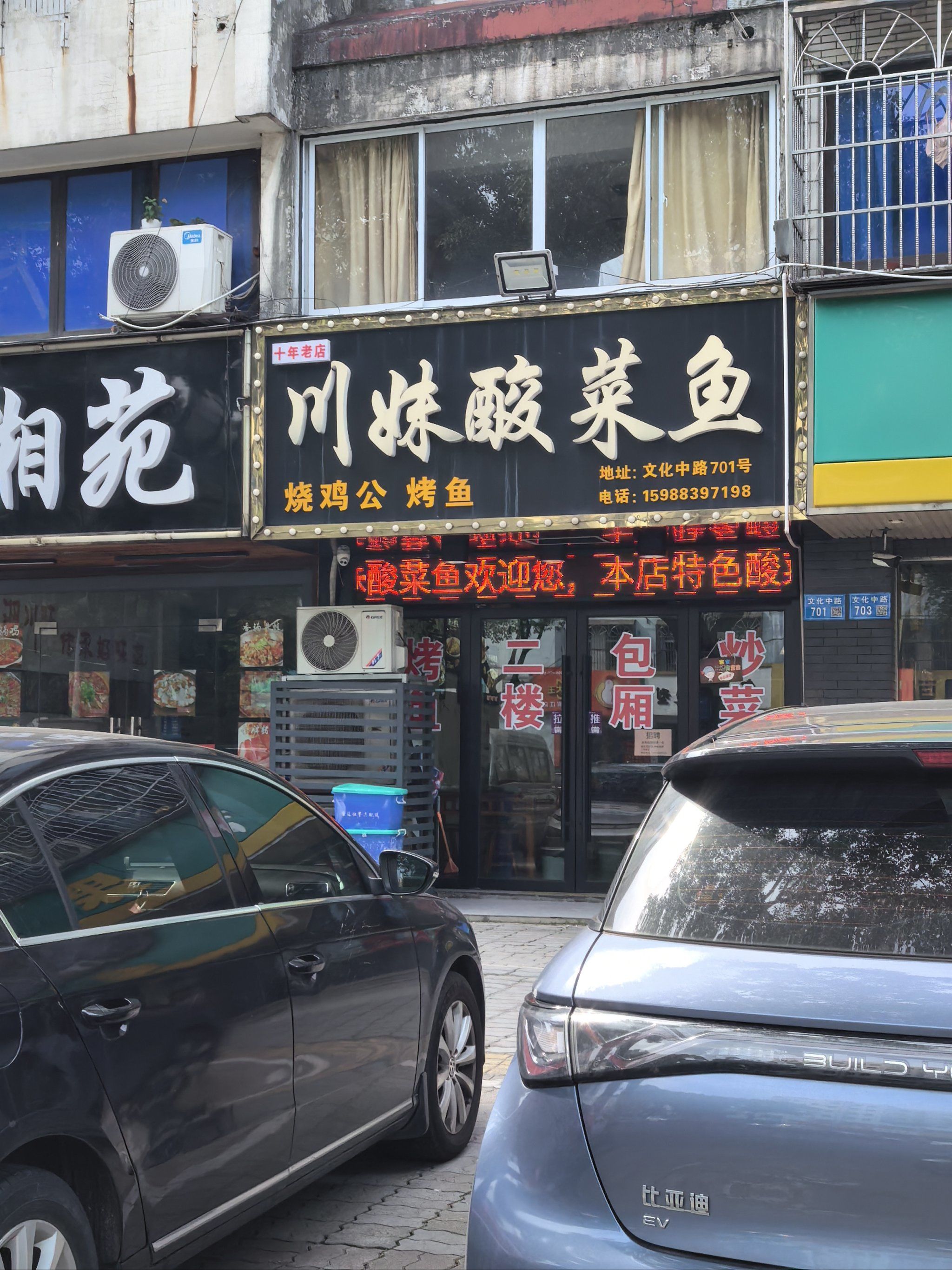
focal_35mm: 48
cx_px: 476
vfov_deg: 39.7
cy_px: 635
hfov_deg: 30.3
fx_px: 1760
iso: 50
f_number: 4
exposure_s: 1/179
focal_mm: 5.75
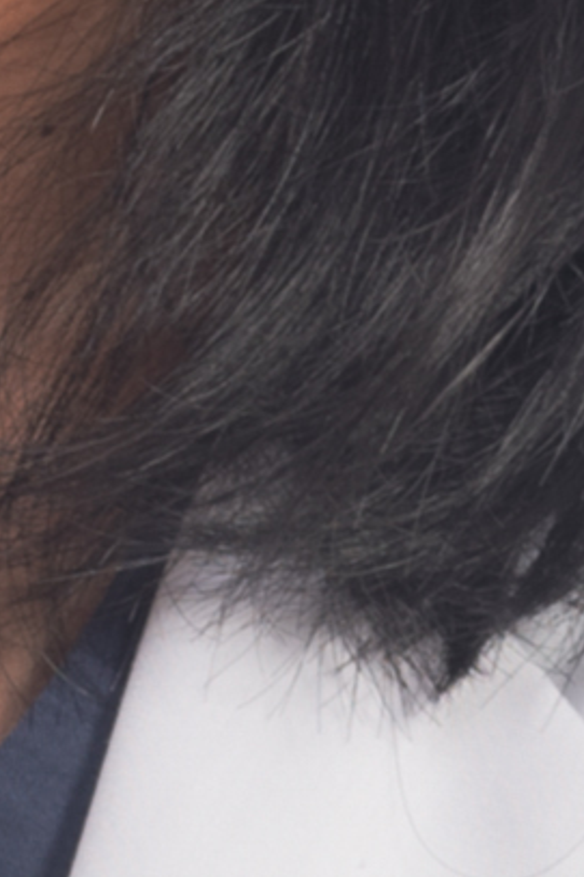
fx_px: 13905
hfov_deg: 2.4
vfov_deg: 3.6
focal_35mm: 571
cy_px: -853
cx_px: -244
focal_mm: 86
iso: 64
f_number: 8
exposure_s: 1/200
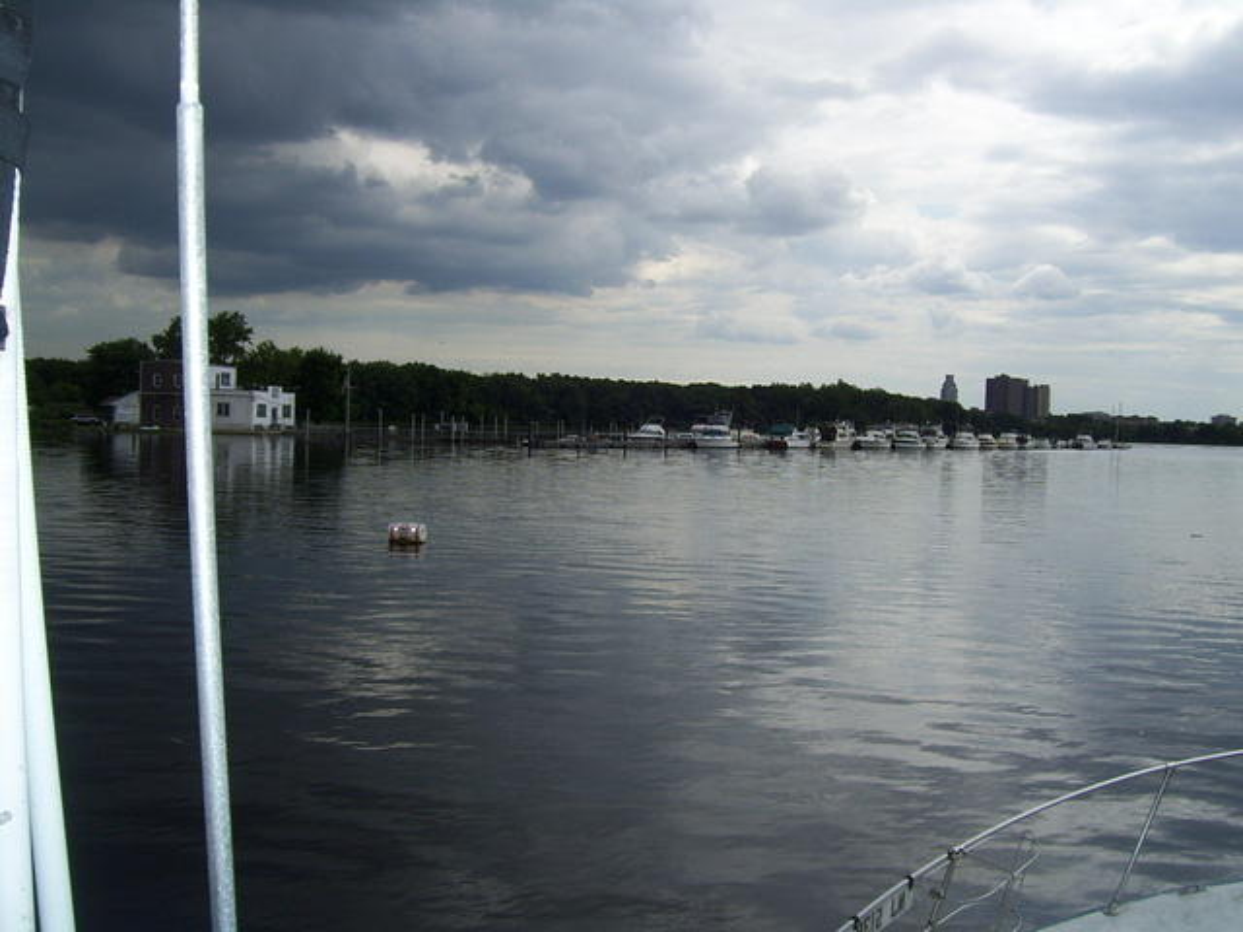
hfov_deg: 51.4
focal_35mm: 36
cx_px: 622
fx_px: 1293
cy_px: 466
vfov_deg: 39.7
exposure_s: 1/800
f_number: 4.8
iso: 80
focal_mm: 6
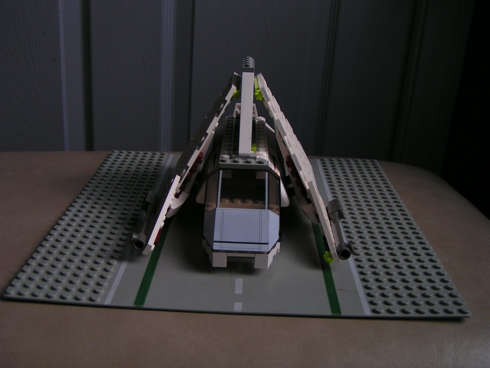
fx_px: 538
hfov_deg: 49.0
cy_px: 184
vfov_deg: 37.7
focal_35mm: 38
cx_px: 245
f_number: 2.8
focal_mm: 5.8
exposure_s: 1/500
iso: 50
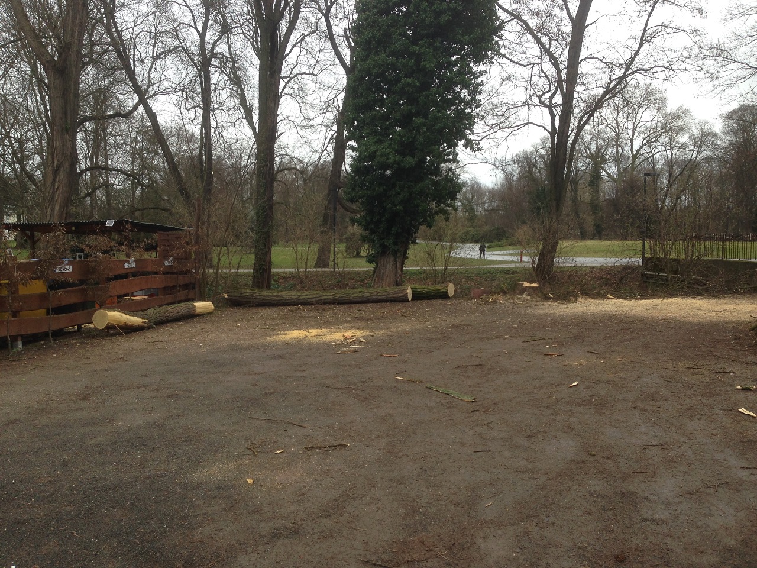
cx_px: 378
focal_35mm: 33
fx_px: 722
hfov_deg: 55.4
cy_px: 284
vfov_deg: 42.9
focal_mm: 4.12
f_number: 2.4
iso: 50
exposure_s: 1/290
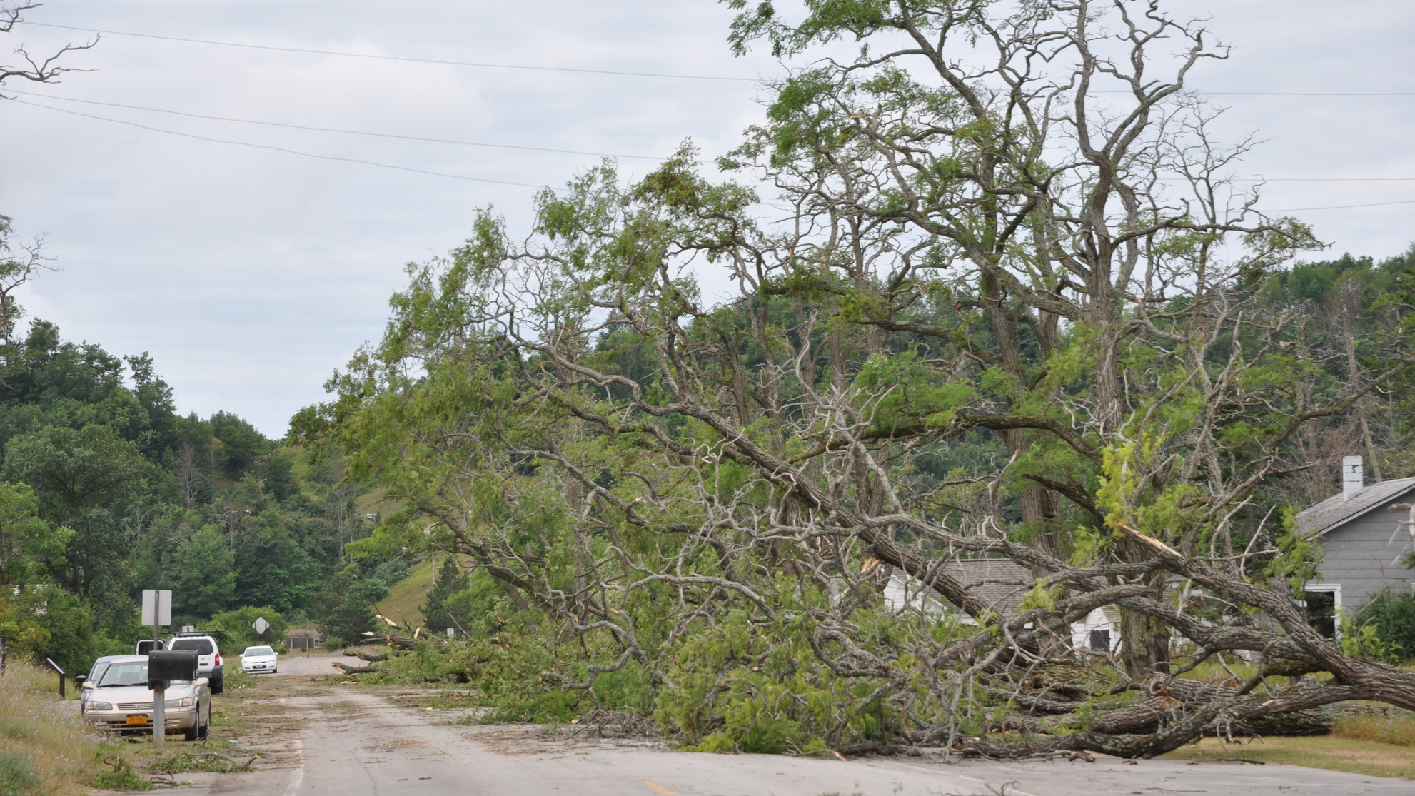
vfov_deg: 9.0
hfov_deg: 16.0
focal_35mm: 135
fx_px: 5048
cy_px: 397
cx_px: 711
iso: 200
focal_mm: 85
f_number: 7.1
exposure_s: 1/200
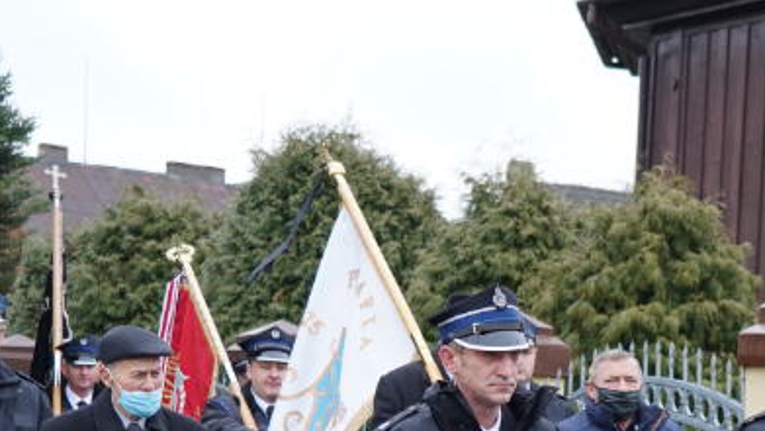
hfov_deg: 16.5
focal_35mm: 129
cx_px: 630
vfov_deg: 9.2
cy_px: 612
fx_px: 2617
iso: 250
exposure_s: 1/160
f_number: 4
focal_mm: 37
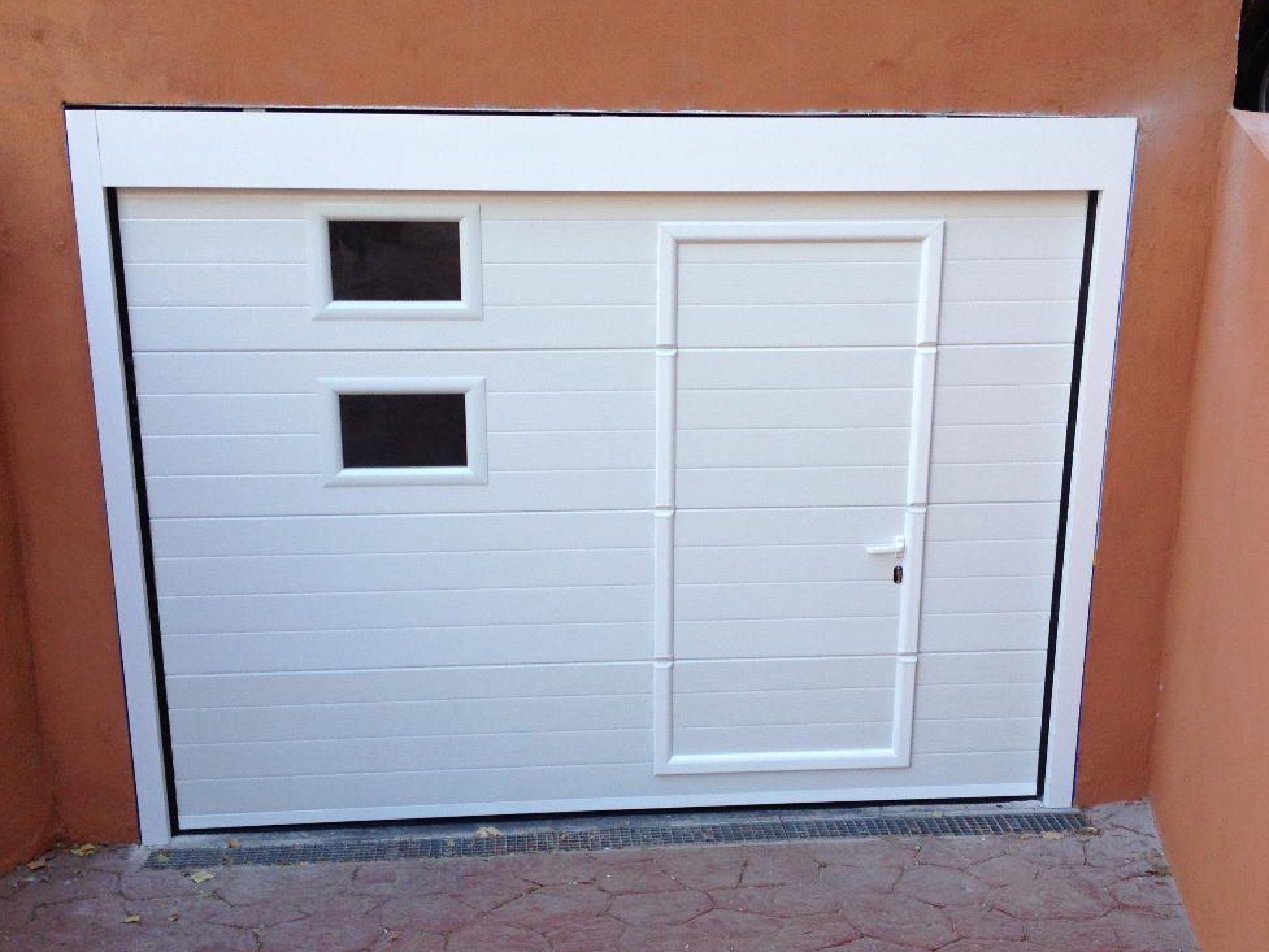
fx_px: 1577
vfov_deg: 33.6
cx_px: 656
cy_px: 529
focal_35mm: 43
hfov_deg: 43.8
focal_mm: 4.28
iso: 64
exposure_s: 1/120
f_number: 2.4
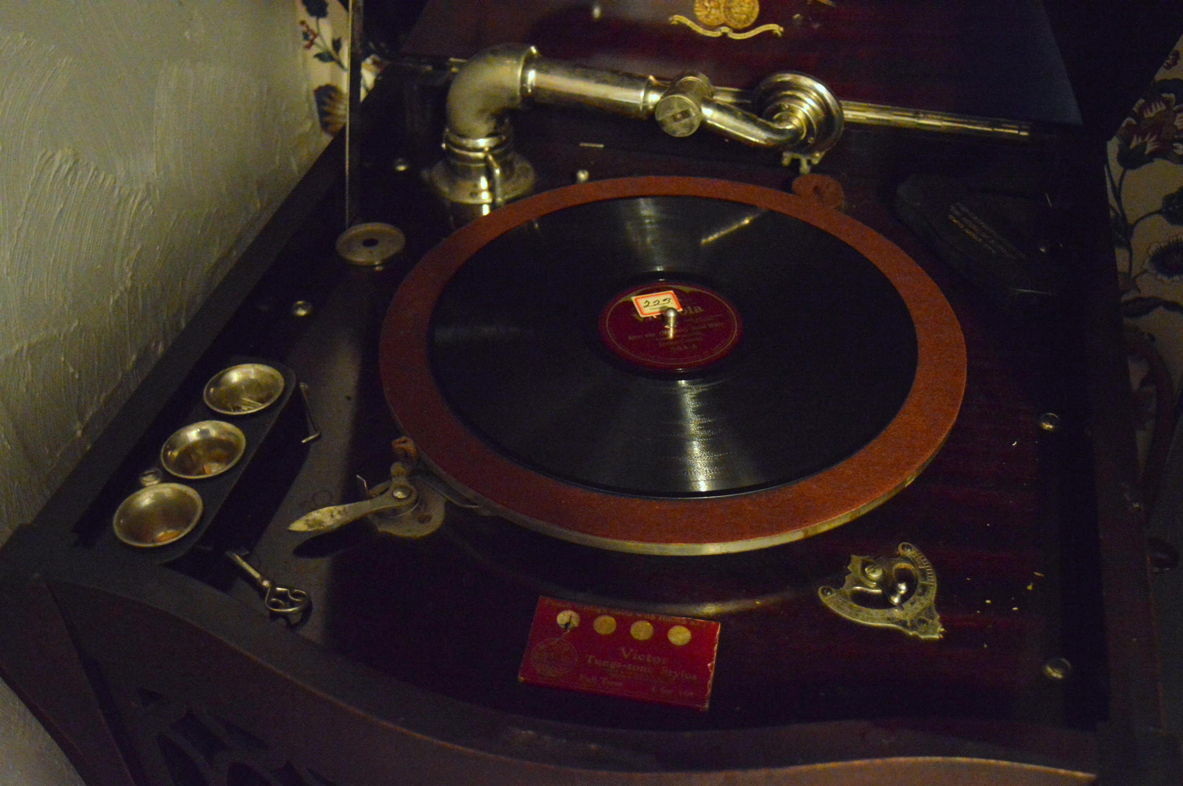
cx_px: 592
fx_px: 1280
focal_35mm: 39
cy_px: 393
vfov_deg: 34.1
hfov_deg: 49.6
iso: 6400
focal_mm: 26
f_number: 4.5
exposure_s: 1/30
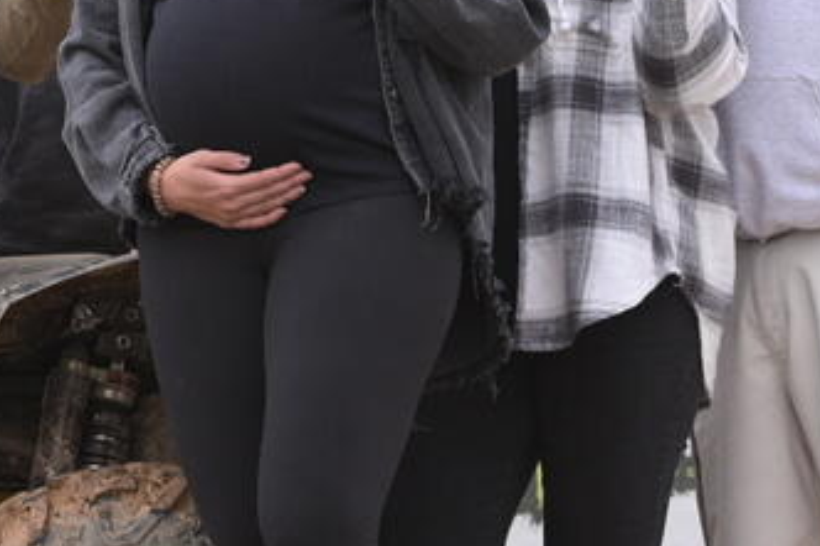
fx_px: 9038
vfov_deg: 3.5
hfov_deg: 5.2
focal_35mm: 397
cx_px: -157
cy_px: -124
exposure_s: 1/1000
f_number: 5.6
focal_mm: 135
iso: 800
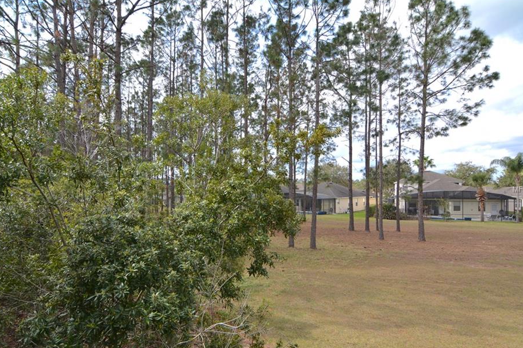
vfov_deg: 65.6
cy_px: 190
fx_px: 270
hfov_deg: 88.2
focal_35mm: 19
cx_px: 251
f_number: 8
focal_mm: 11
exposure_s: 1/250
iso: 200
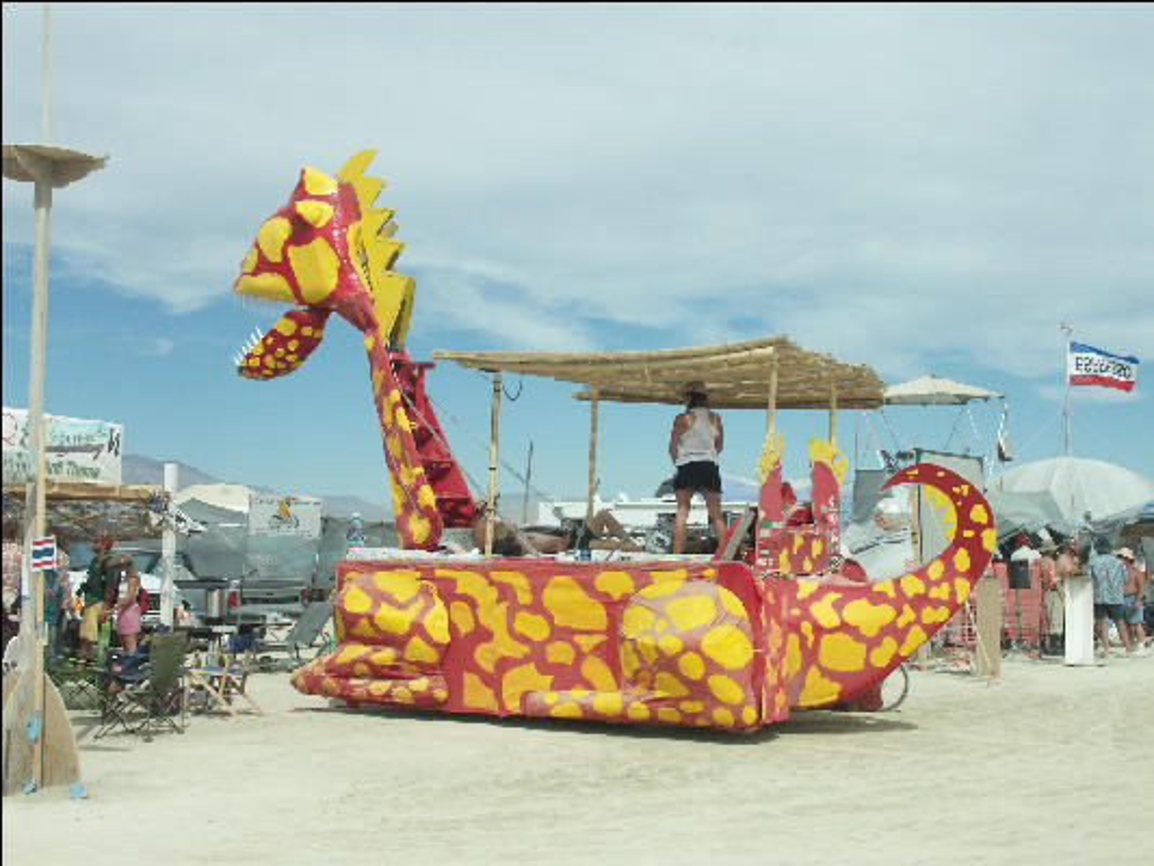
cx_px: 577
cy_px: 433
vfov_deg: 32.9
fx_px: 1467
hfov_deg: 42.9
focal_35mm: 44
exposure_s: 1/500
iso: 100
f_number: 9
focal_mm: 11.46
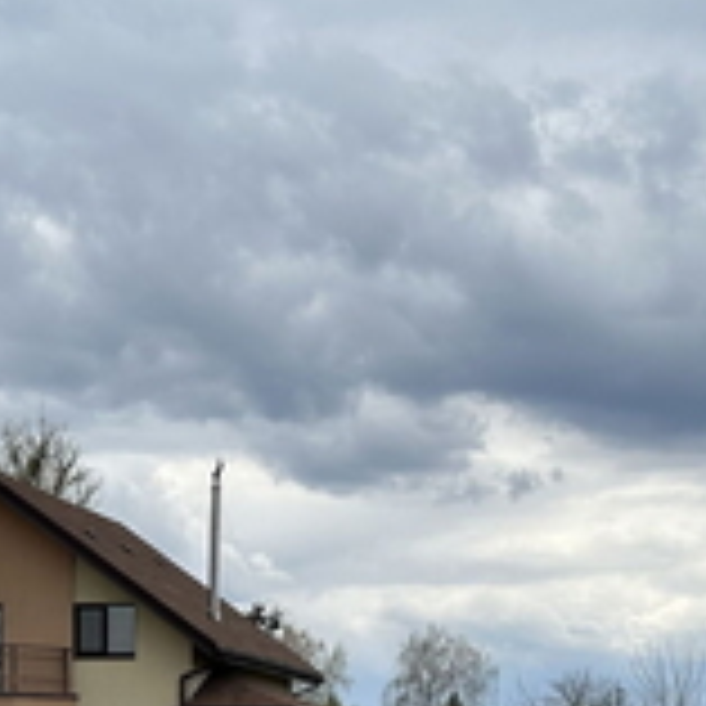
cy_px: 917
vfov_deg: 18.4
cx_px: 243
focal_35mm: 88
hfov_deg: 19.7
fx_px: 2031
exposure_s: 1/2762
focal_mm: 5.7
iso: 50
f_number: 1.5
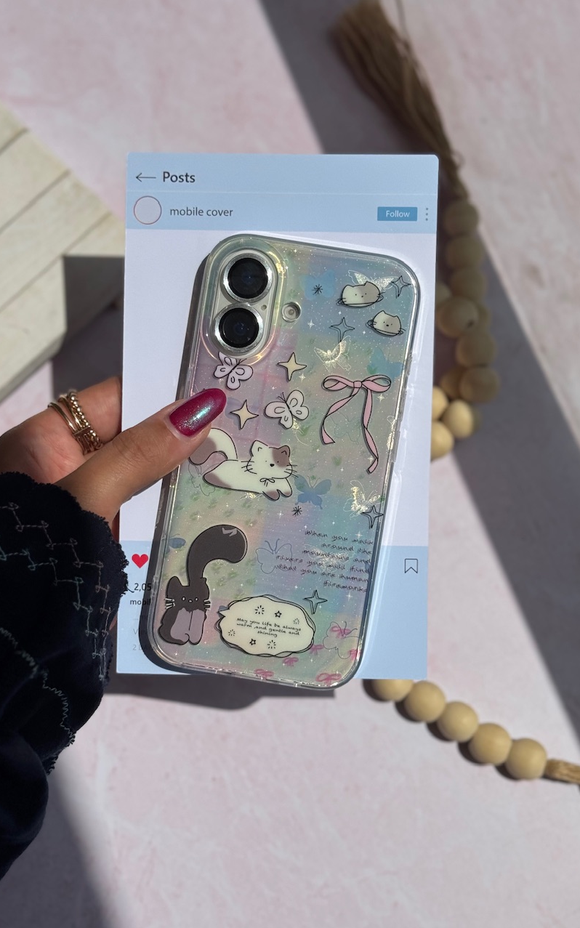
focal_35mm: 51
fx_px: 1290
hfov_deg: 25.3
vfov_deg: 39.6
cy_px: 464
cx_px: 258
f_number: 1.78
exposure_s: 1/15385
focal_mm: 6.76
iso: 64
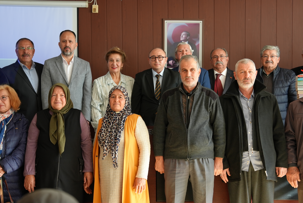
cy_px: 102
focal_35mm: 70
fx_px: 589
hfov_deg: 28.8
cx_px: 152
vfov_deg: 19.5
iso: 1250
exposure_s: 1/160
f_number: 4
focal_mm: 70
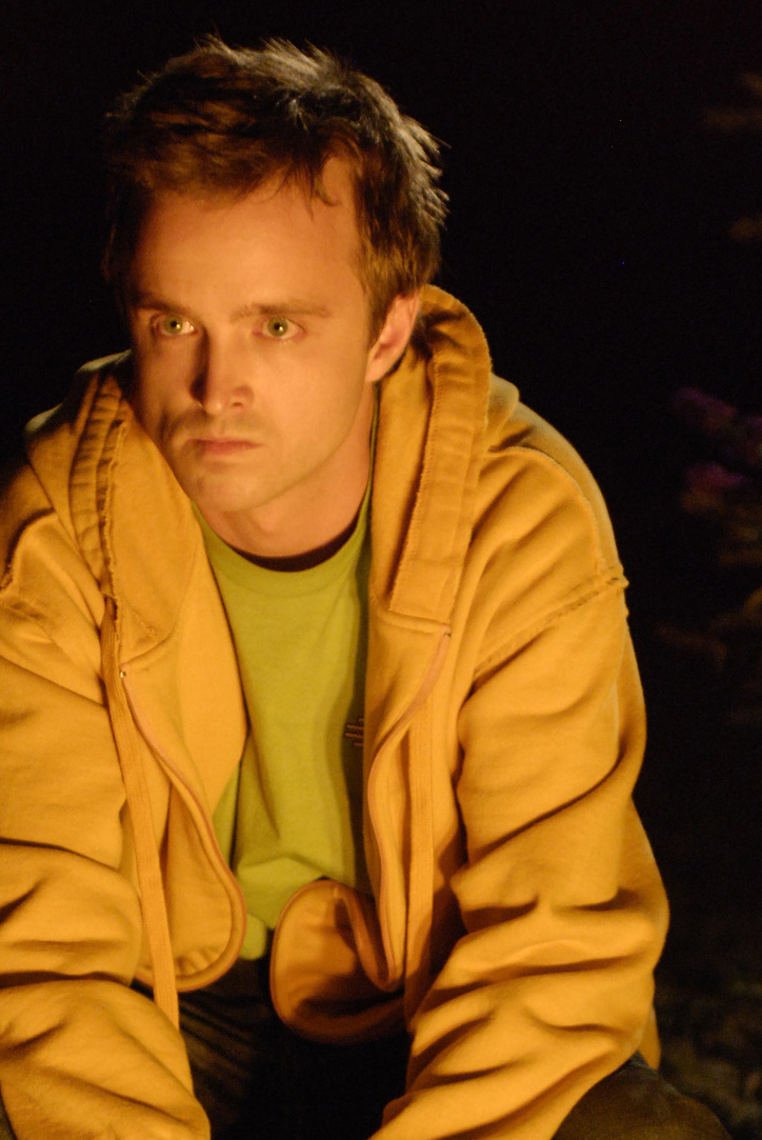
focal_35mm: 227
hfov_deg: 6.1
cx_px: 301
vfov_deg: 9.0
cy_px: 1020
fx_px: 7193
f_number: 2.8
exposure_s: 1/50
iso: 1000
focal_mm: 80
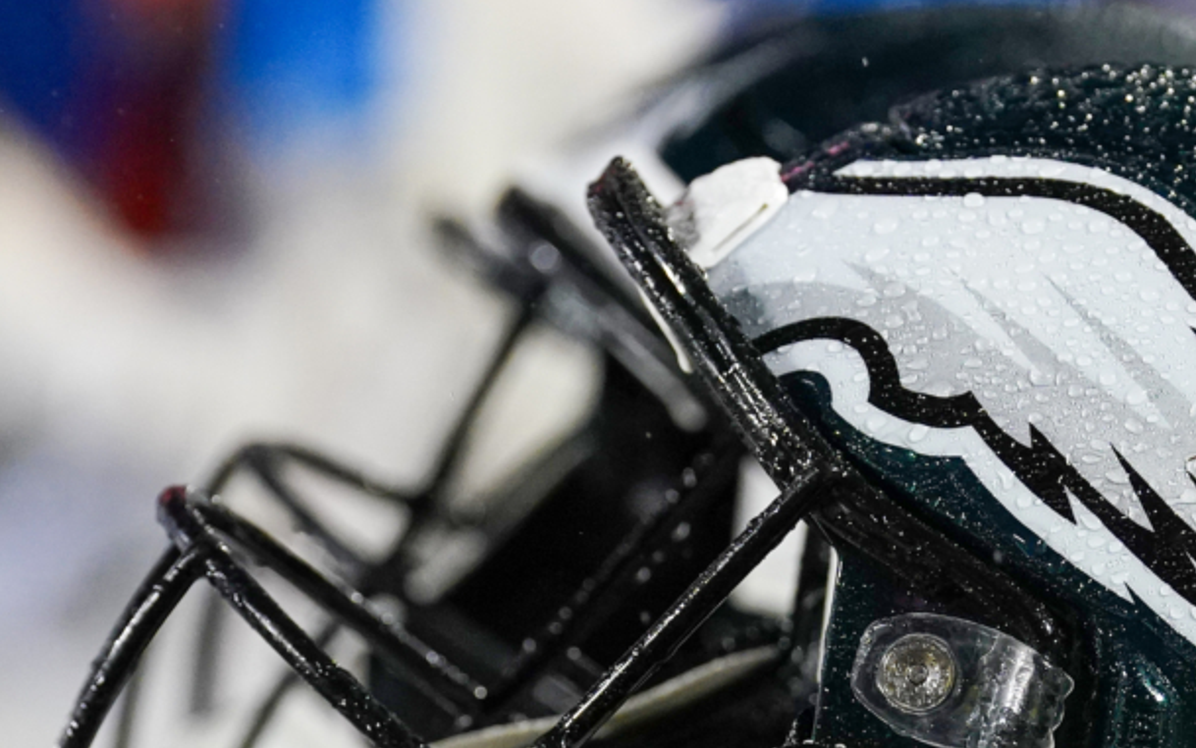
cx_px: 980
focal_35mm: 381
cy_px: 708
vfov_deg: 3.4
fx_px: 12422
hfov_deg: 5.5
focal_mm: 129
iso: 3200
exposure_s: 1/1600
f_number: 4
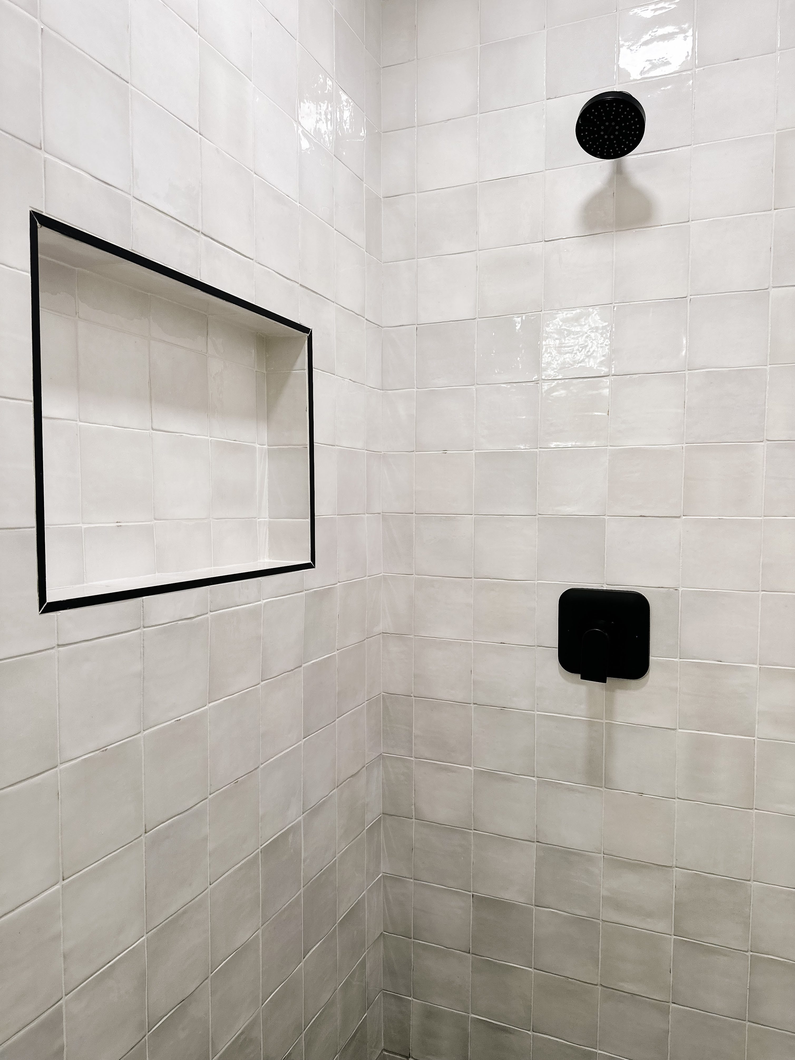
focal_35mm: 24
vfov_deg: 71.6
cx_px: 398
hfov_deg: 56.8
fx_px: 735
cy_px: 530
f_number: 1.8
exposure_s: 1/120
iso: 80
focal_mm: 6.86
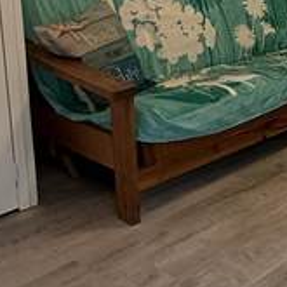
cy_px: 52
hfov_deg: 19.6
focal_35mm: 72
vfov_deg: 23.6
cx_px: 475
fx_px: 675
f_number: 2.2
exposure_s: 1/60
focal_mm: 2.22
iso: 250
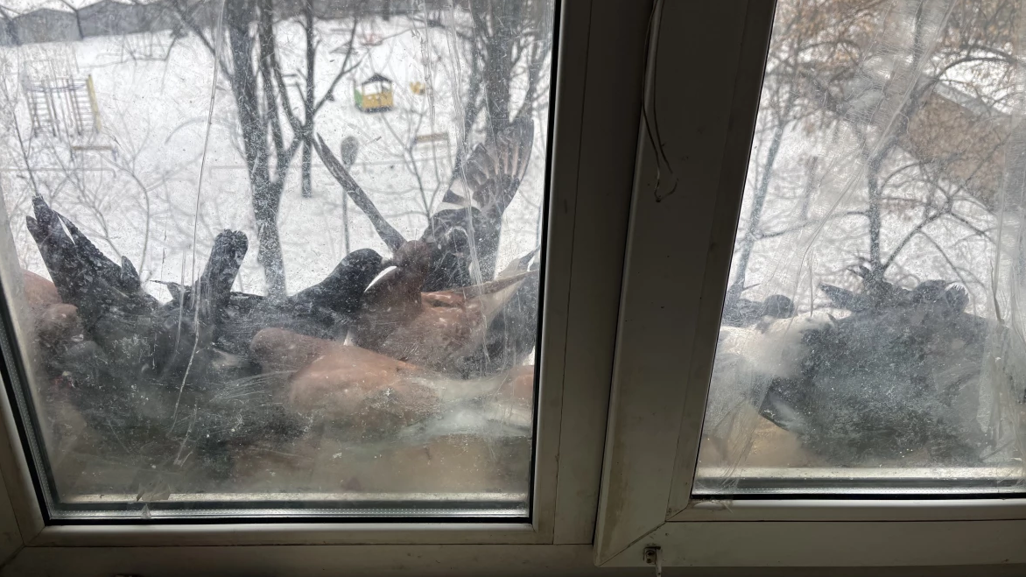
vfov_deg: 40.1
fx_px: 789
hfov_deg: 66.1
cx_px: 510
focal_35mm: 29
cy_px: 253
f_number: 1.6
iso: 50
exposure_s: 1/662
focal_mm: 5.96
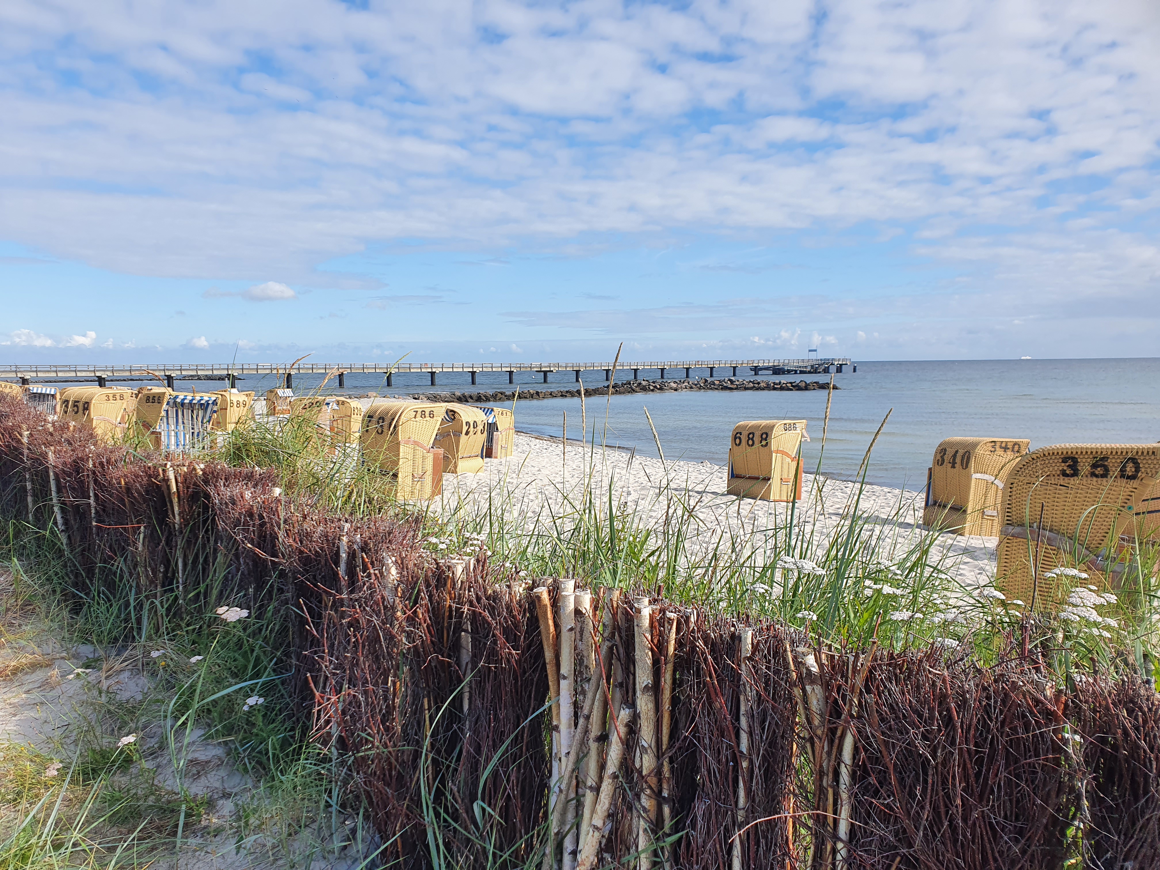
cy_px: 435
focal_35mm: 26
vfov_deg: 53.1
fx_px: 871
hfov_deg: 67.3
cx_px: 580
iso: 50
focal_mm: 4.32
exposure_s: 1/1360
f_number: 2.4
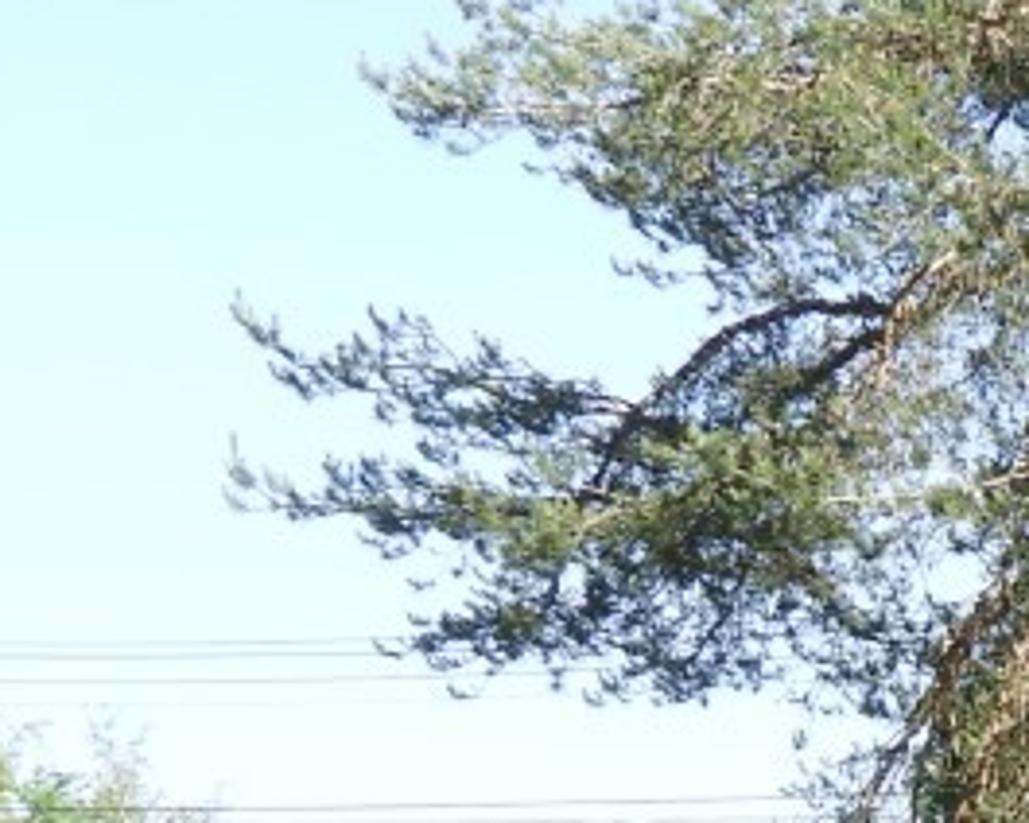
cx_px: 2229
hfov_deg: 10.0
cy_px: 1526
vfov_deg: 8.5
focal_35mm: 175
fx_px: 5330
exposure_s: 1/320
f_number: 3.6
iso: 100
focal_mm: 5.9
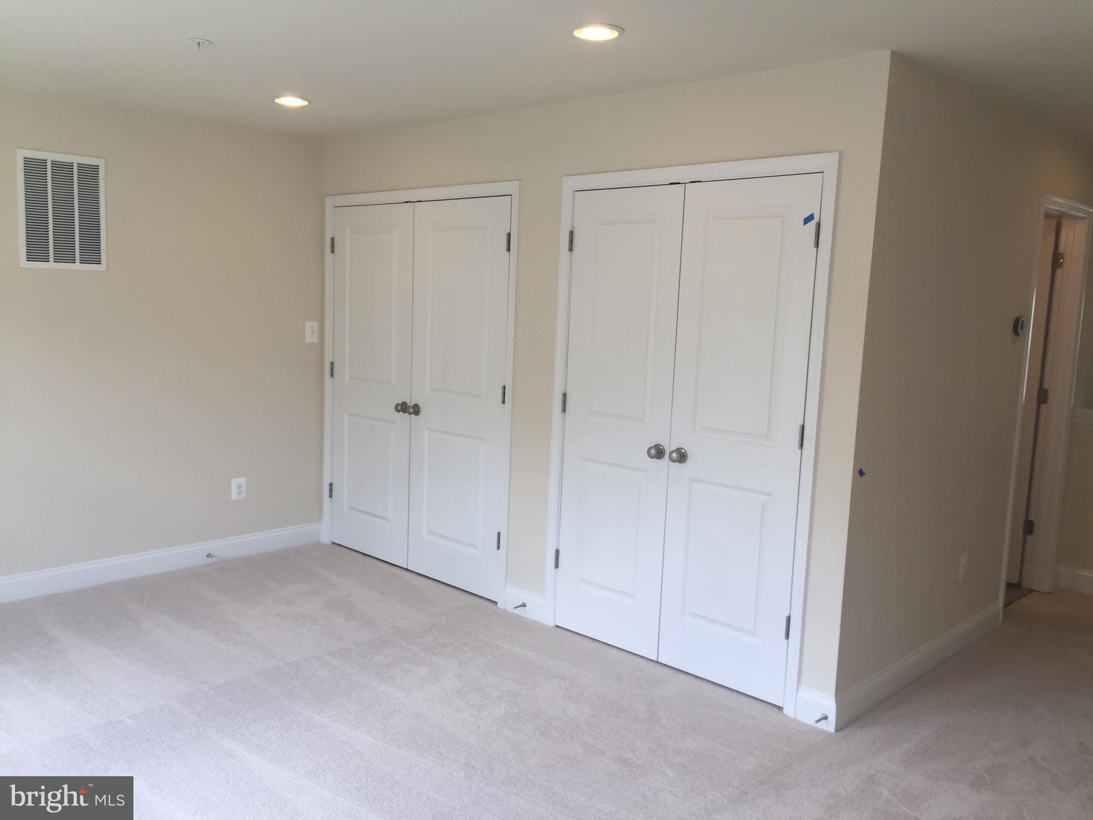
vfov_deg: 48.2
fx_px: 916
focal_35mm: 29
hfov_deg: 61.7
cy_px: 410
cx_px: 546
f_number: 2.2
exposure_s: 1/120
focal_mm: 4.15
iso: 32
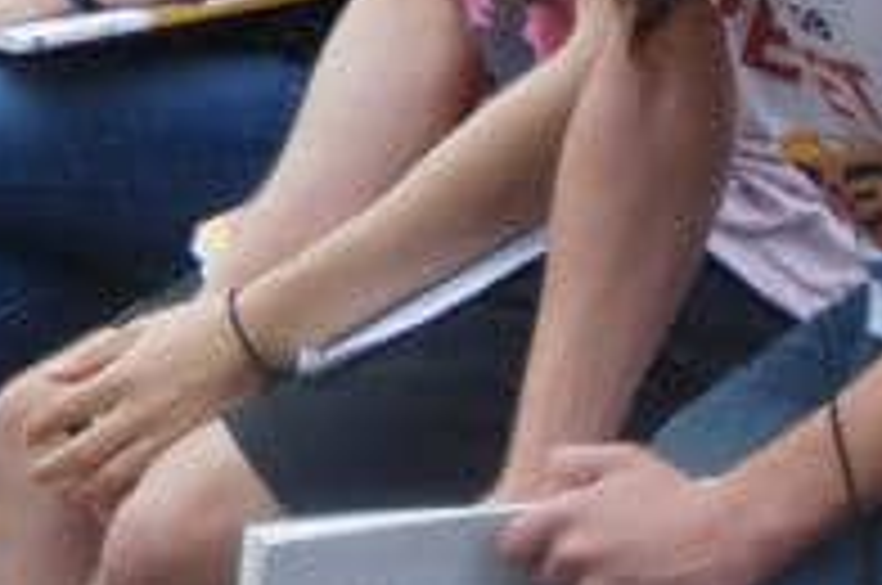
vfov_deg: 6.2
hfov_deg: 9.3
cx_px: -81
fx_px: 5381
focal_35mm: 220
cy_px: 173
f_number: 4
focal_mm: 24
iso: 250
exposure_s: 1/160
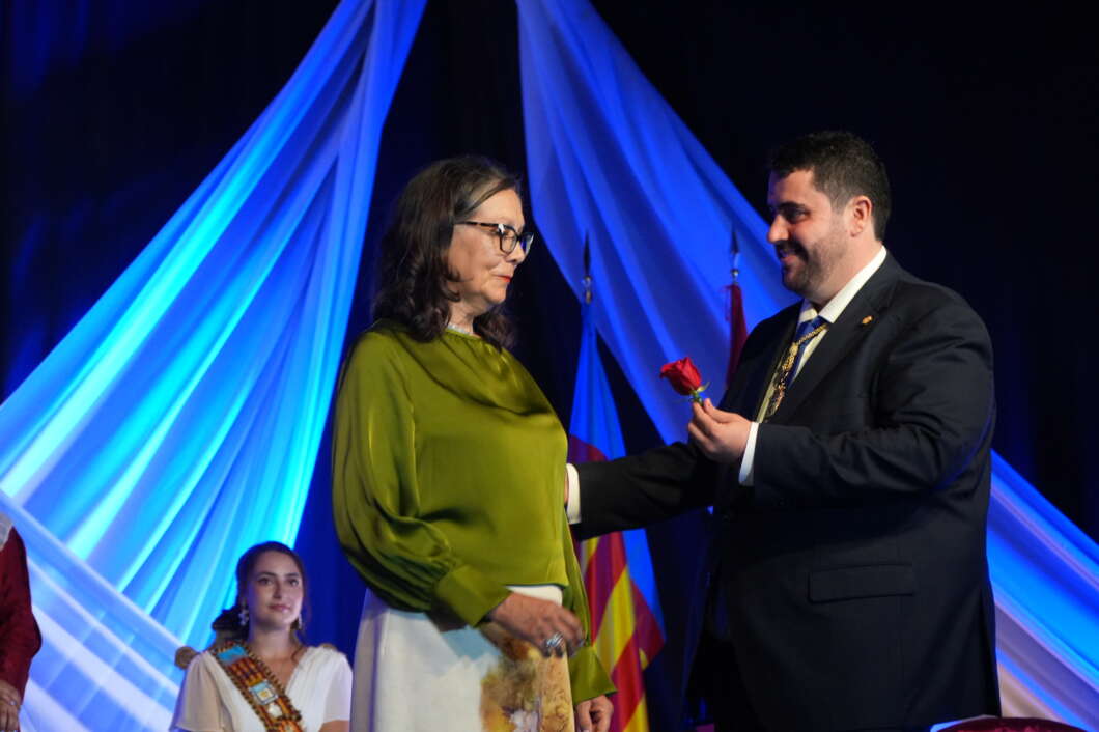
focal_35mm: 102
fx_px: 3113
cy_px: 366
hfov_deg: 20.0
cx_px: 550
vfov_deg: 13.4
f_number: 4
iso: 2500
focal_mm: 68
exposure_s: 1/200
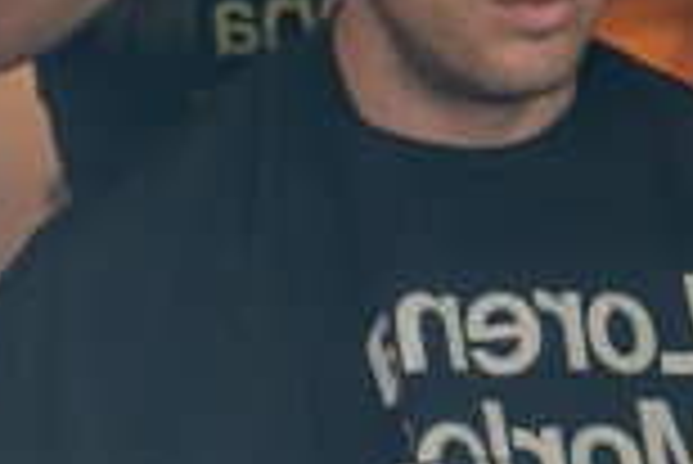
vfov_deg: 4.4
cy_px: -135
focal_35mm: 313
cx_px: 760
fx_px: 6031
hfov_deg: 6.5
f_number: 2.8
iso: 800
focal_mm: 70
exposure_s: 1/250
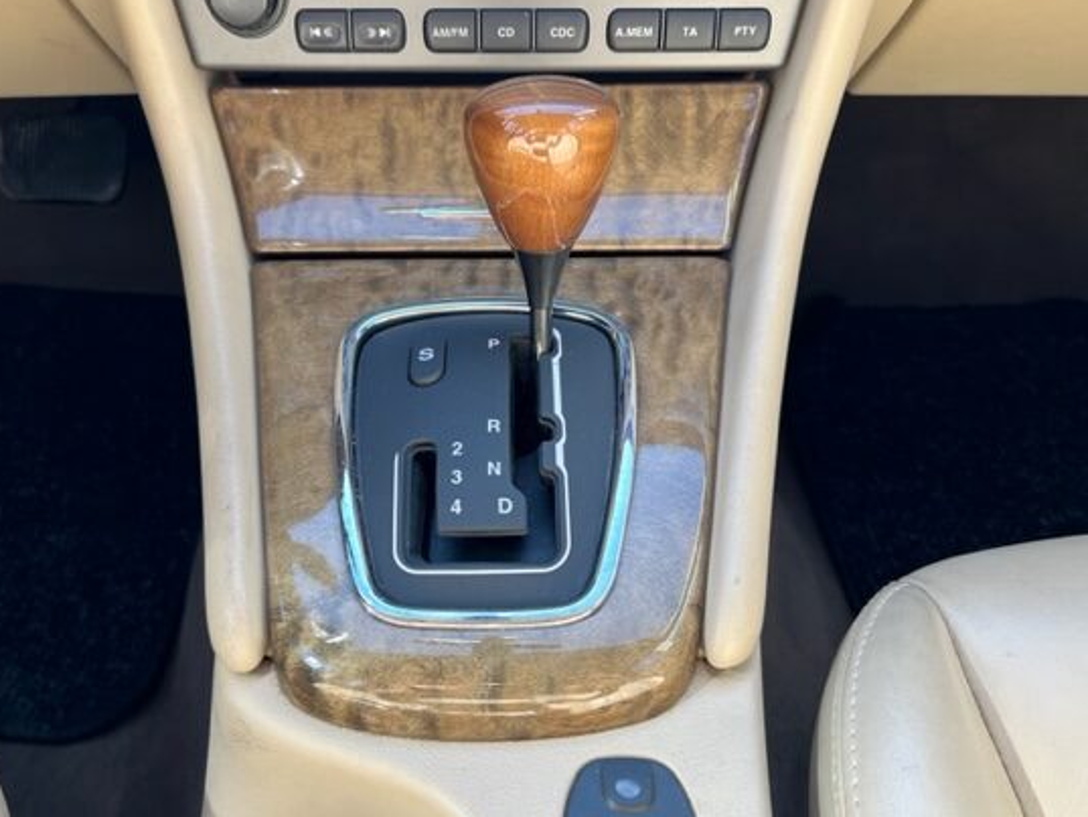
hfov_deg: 58.3
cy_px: 444
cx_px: 504
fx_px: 975
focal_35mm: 31
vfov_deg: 45.4
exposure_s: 1/148
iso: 32
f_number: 1.5
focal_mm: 5.7
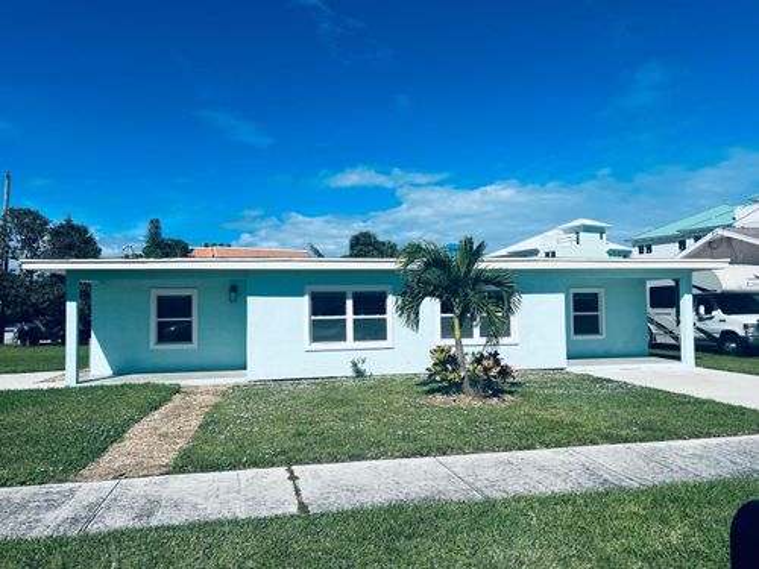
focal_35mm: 26
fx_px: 570
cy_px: 284
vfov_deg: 53.1
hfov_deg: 67.3
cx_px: 380
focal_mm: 5.7
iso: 50
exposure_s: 1/9434
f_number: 1.5
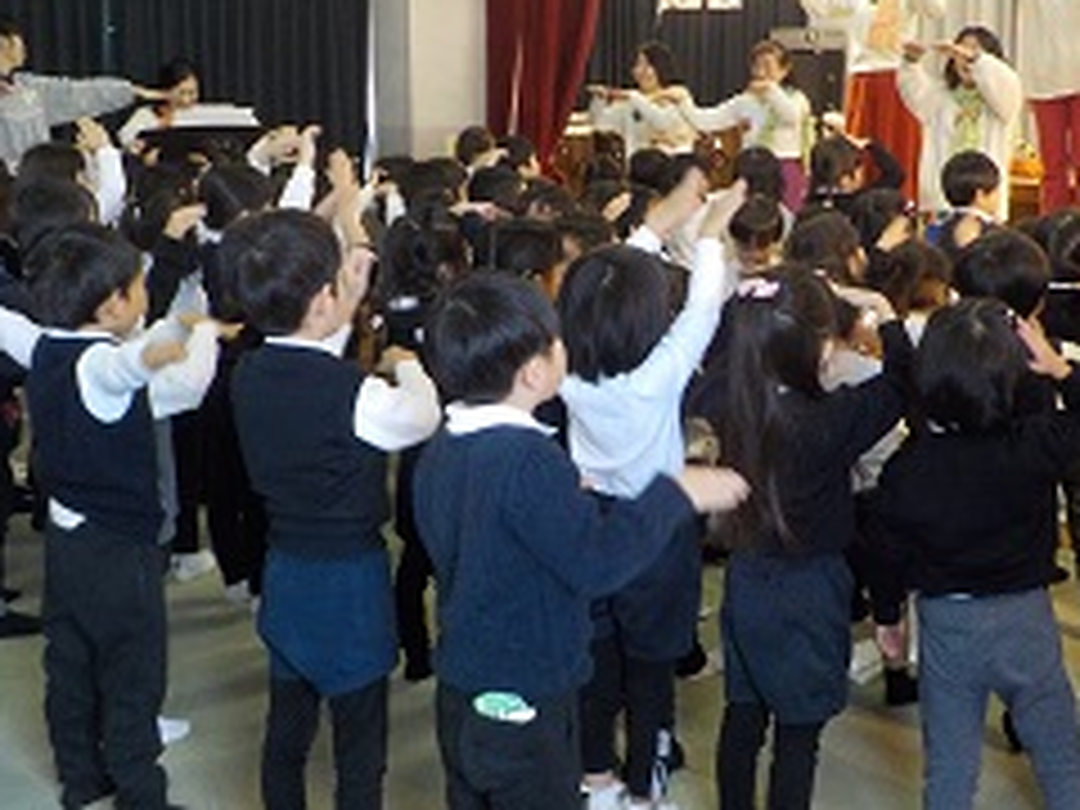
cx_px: 603
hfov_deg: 38.1
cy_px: 288
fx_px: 1560
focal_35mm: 50
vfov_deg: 29.0
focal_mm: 4.1
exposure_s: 1/30
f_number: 3.3
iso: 400
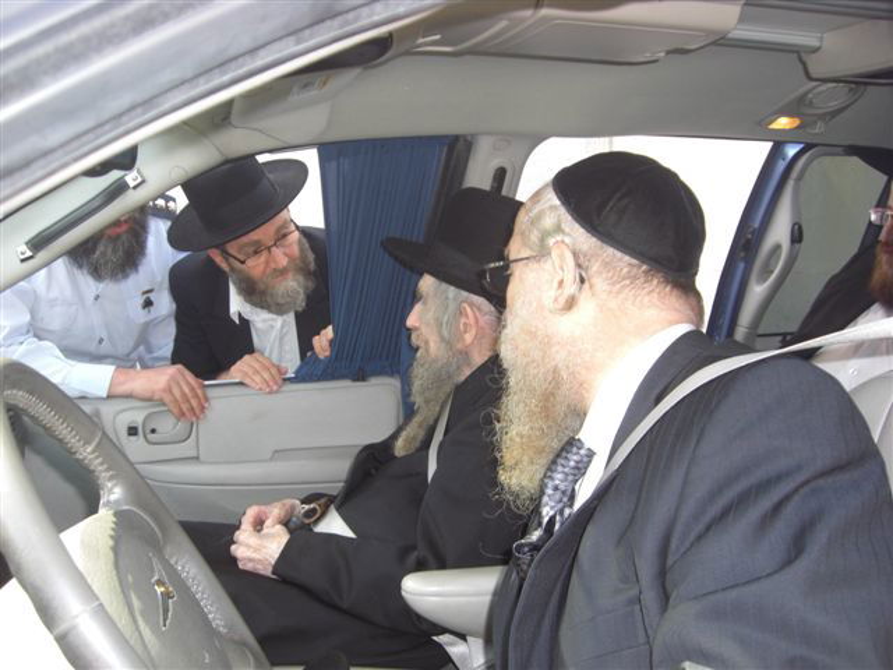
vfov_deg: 37.7
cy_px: 335
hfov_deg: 49.0
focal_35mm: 38
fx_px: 980
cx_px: 446
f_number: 2.7
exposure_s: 1/100
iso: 100
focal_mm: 6.2
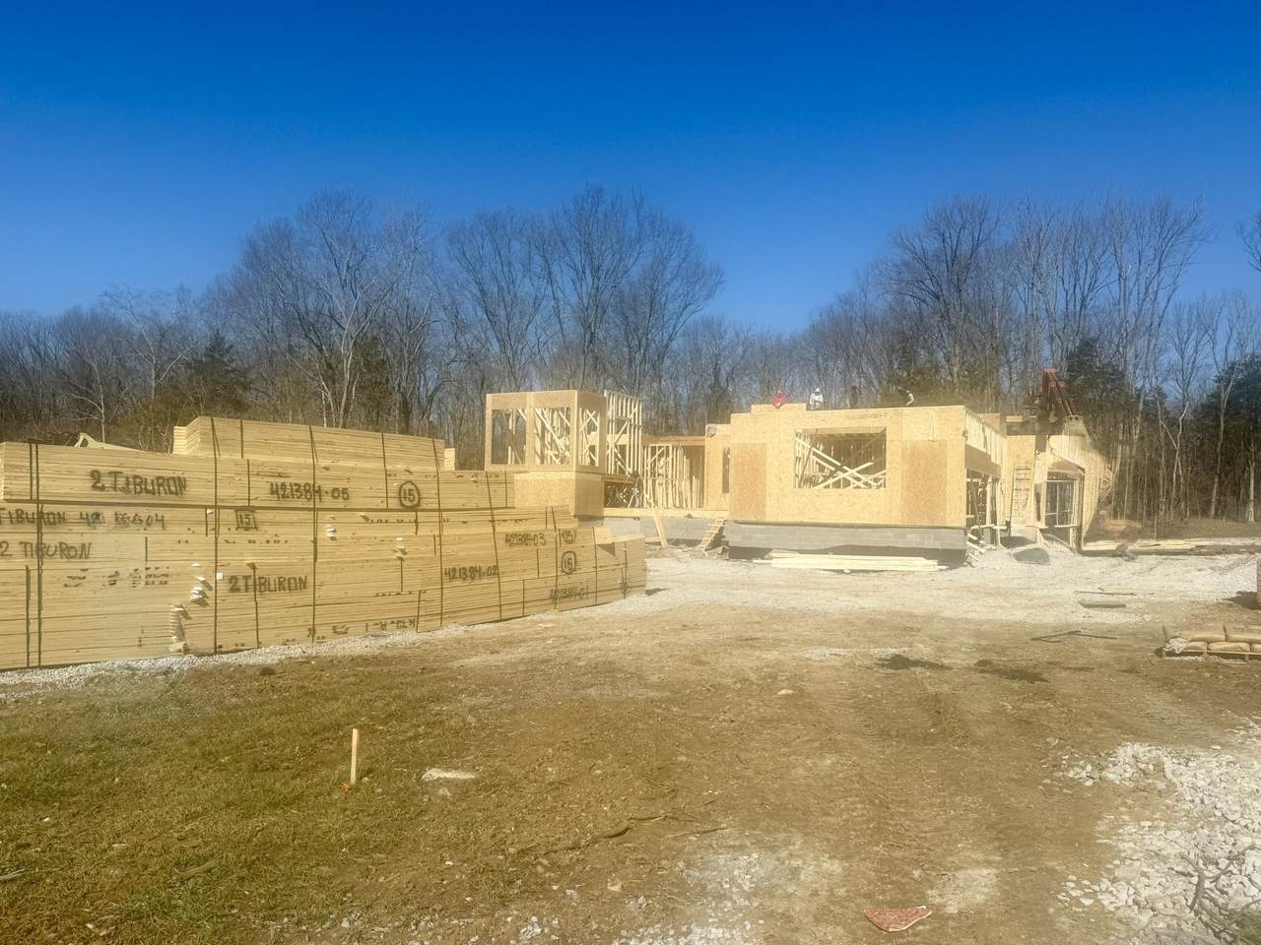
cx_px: 630
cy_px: 472
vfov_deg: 56.8
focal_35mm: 24
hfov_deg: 71.6
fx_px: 874
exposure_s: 1/7353
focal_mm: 6.76
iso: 80
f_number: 1.78
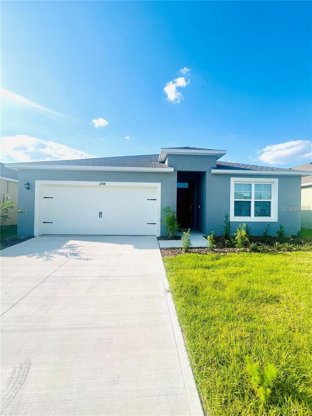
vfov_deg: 106.2
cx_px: 156
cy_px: 208
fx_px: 156
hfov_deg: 89.9
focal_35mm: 13
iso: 32
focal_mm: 1.57
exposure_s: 1/1449
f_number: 1.8
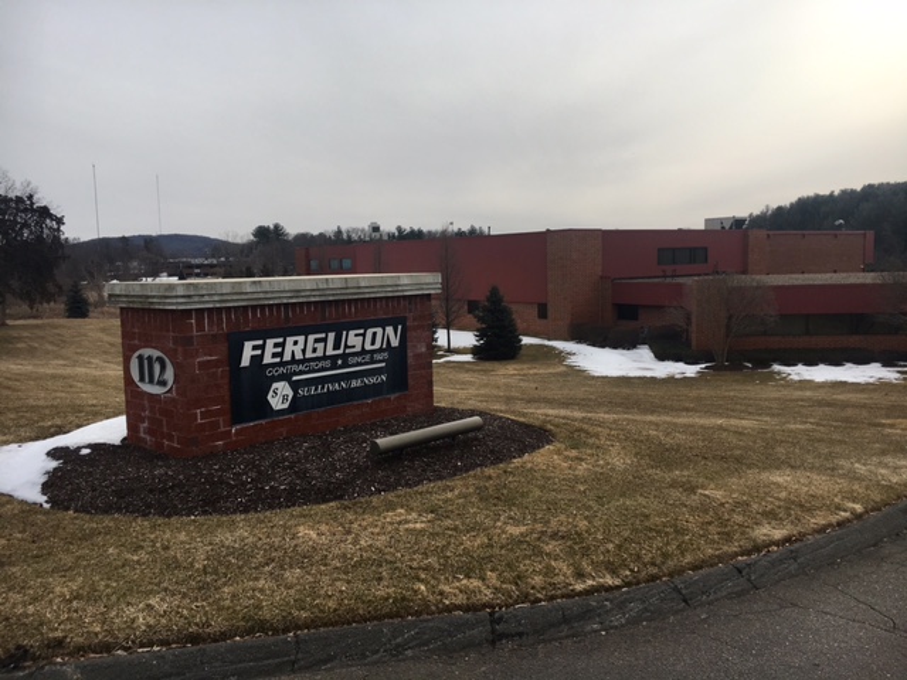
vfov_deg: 48.2
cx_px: 454
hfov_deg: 61.7
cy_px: 340
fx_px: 760
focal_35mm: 29
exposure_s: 1/1166
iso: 25
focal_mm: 4.15
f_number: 2.2
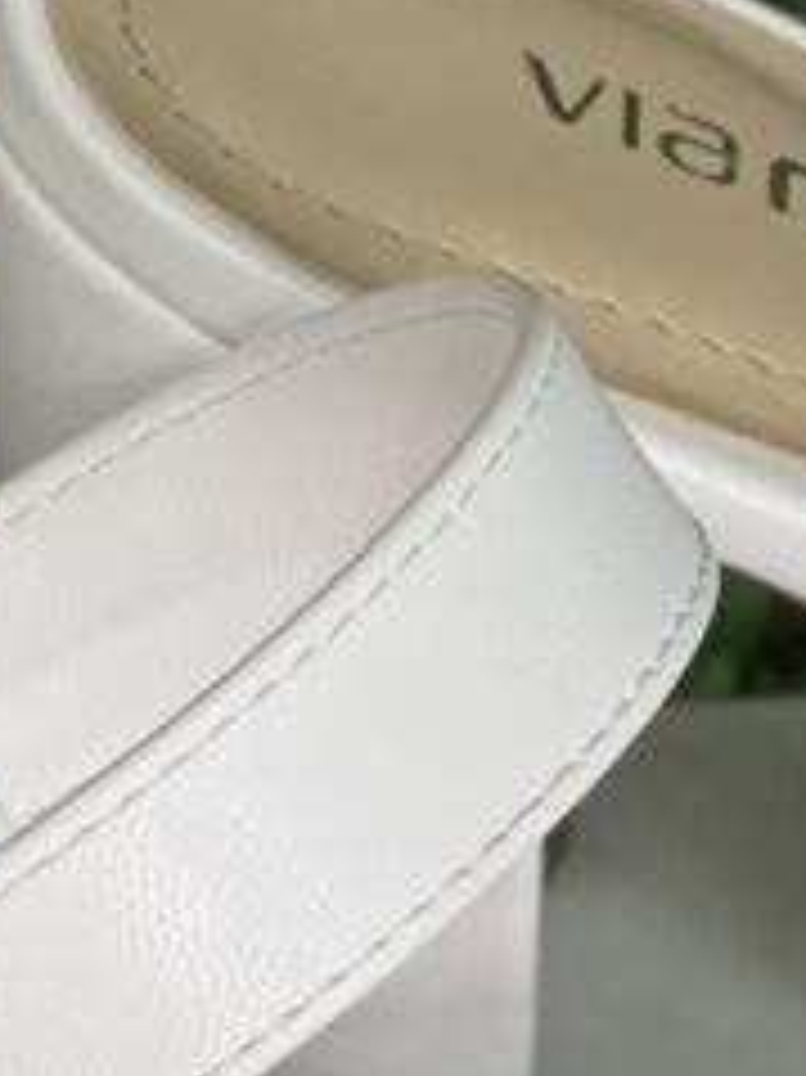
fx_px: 10254
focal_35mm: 330
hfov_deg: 4.5
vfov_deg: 6.0
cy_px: 909
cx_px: 153
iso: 125
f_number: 2.8
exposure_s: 1/40
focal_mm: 9
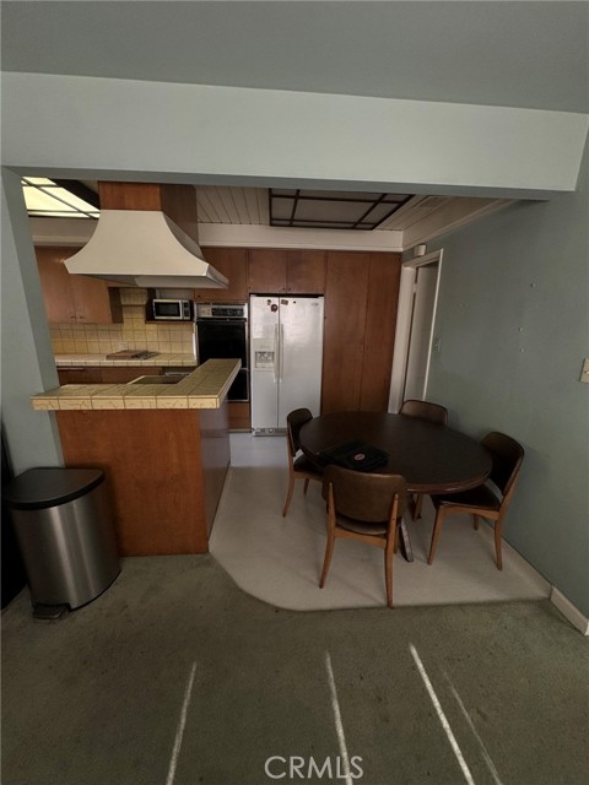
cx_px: 294
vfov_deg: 102.1
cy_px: 392
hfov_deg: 85.7
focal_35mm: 14
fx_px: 318
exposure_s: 1/157
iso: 40
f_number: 2.2
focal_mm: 2.22
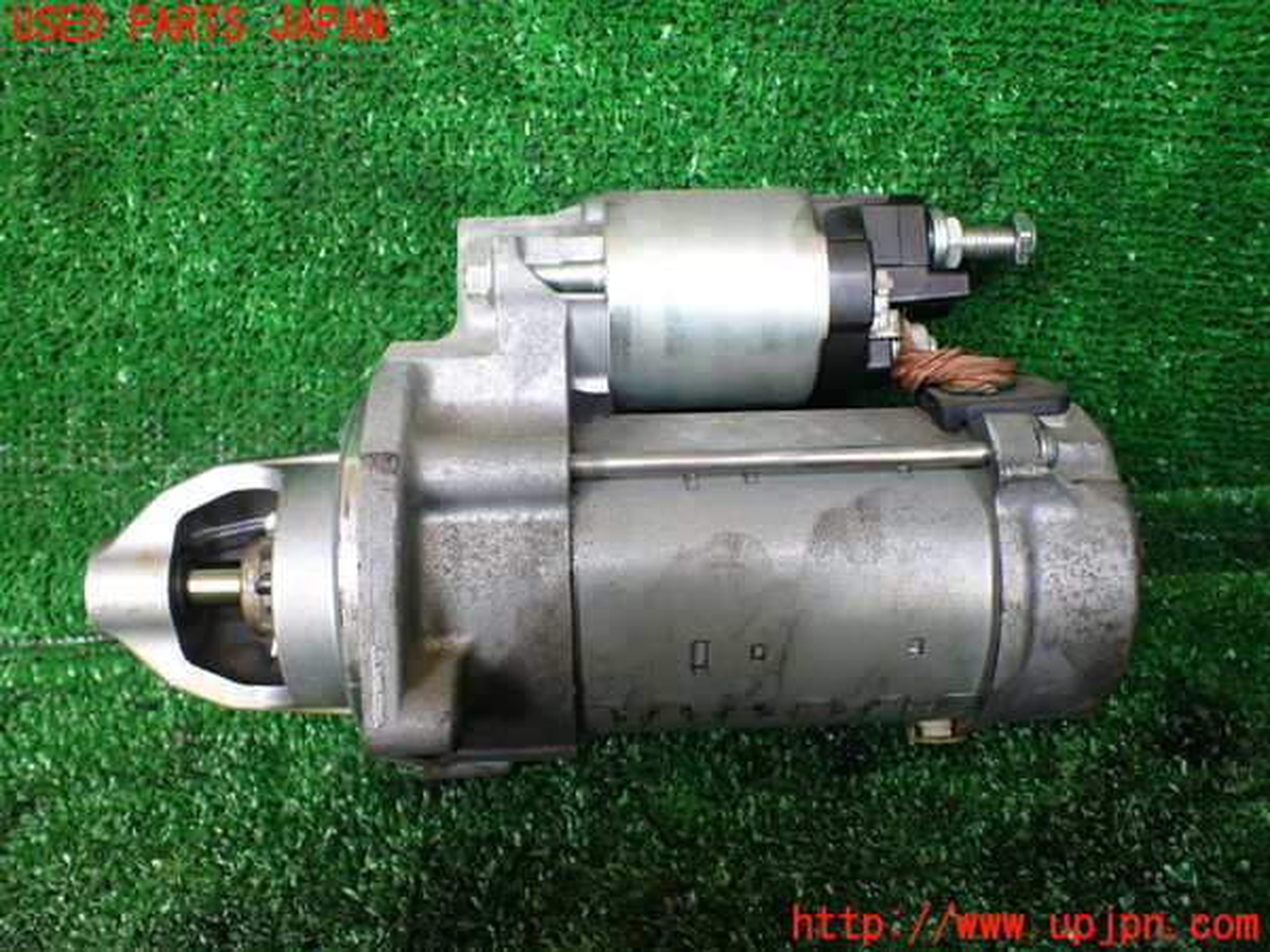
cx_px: 635
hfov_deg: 60.0
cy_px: 476
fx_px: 1101
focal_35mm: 30
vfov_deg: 46.8
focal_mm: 5.4
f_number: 2.3
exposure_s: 1/125
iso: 250
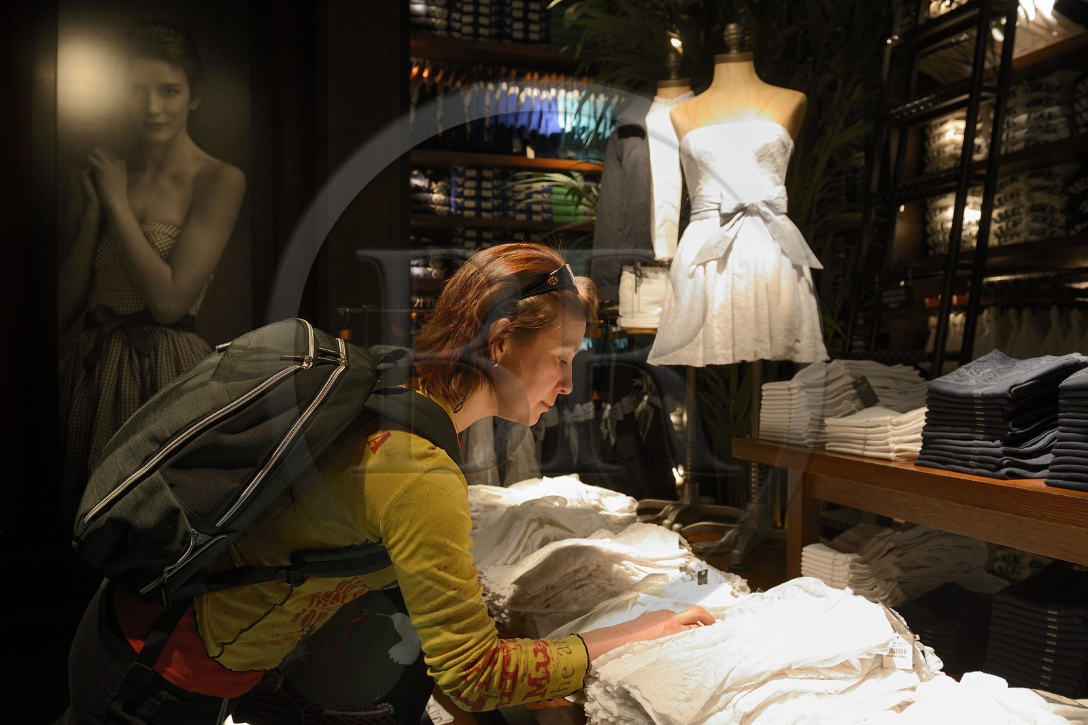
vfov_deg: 53.1
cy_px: 362
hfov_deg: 73.8
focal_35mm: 24
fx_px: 725
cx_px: 544
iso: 1600
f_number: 4.5
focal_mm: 24
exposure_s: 1/100
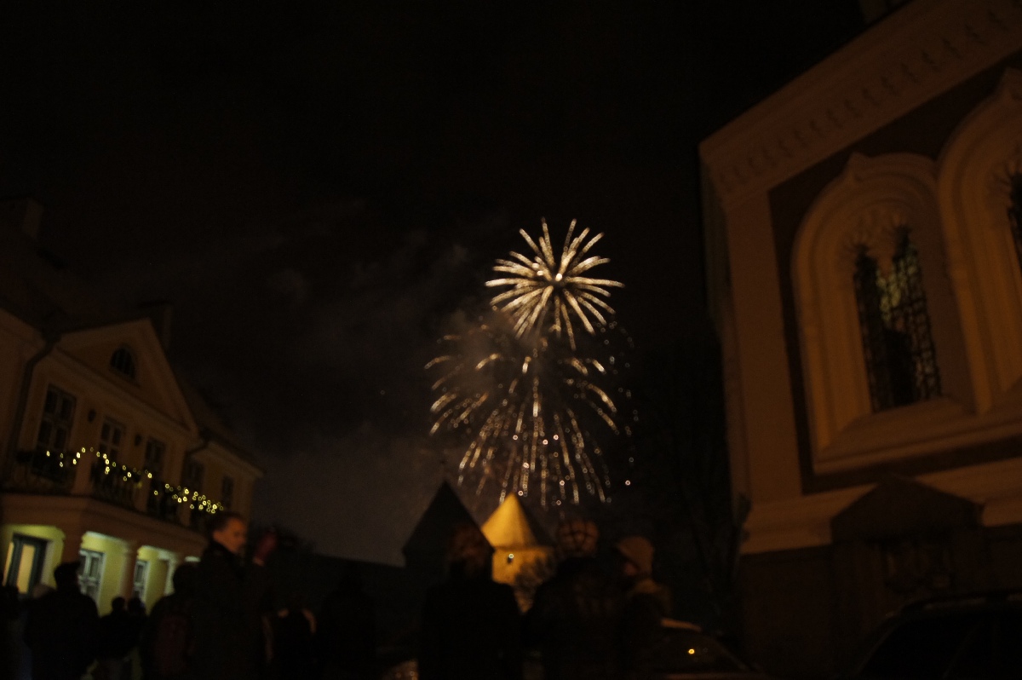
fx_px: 766
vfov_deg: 47.9
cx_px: 511
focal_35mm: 27
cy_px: 340
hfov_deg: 67.4
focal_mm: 18
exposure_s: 1/25
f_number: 3.5
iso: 800
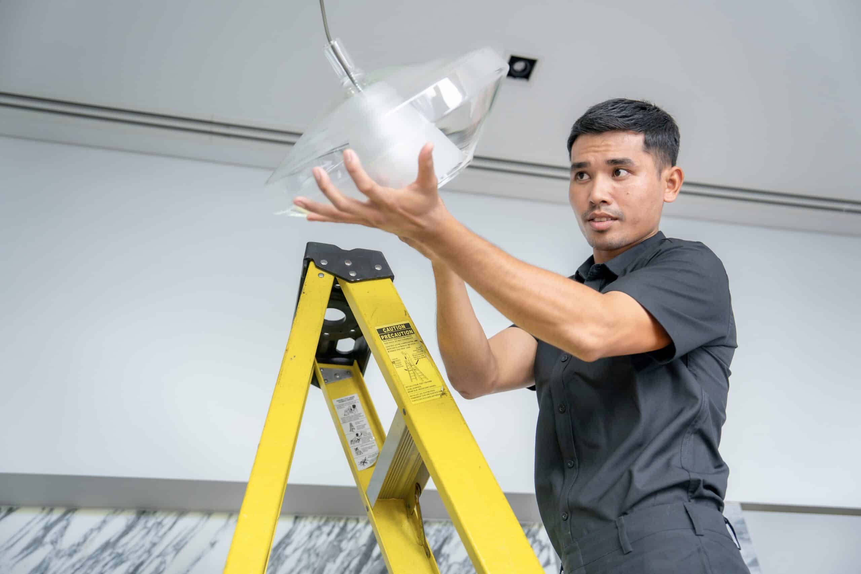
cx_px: 430
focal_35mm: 37
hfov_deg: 51.9
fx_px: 885
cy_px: 287
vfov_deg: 35.9
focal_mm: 37
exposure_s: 1/320
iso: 250
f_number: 2.8
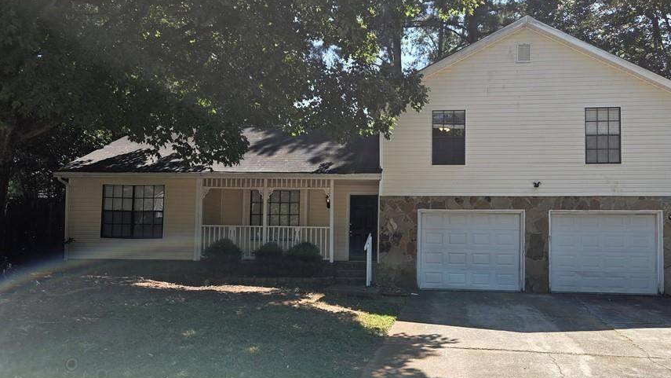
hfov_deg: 63.9
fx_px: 534
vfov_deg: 38.9
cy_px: 218
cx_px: 388
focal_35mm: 30
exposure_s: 1/1571
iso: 80
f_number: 1.8
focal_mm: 5.4
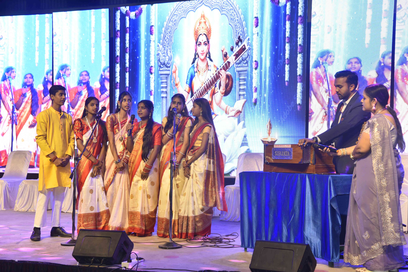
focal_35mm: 58
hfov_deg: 34.5
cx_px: 204
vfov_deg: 23.4
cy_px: 136
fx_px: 657
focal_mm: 58
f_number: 5
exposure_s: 1/160
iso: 320
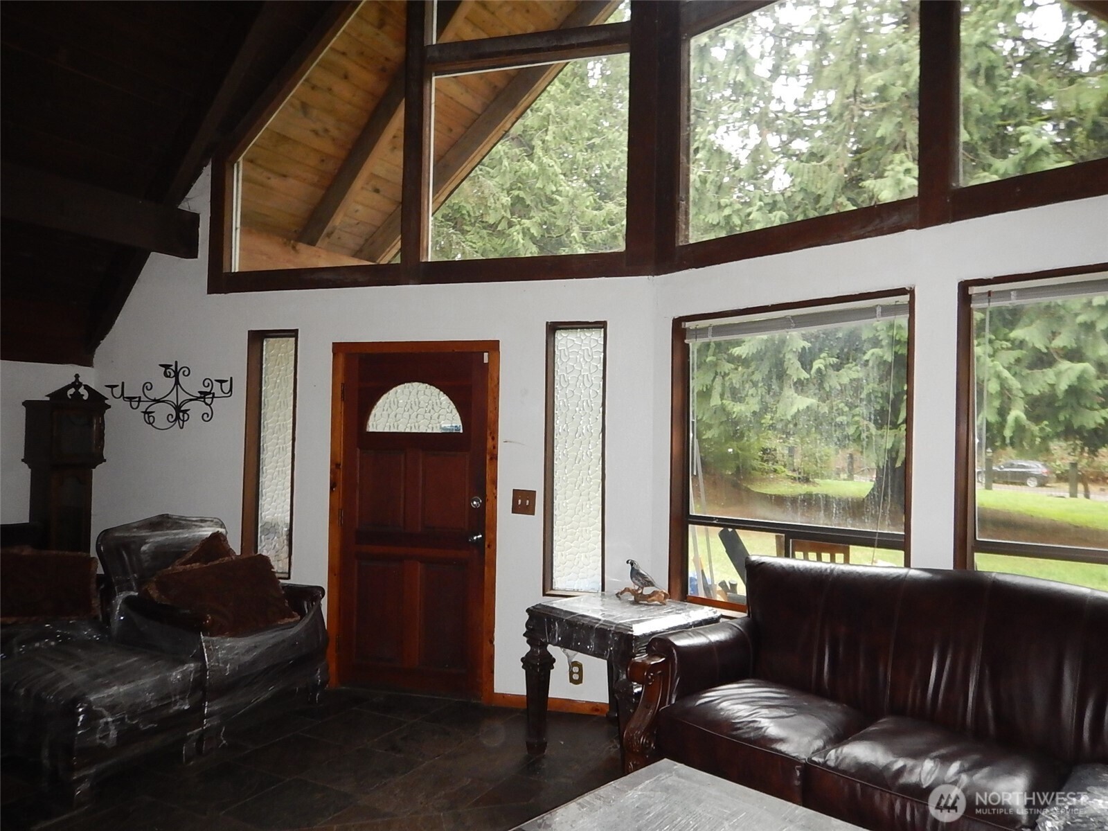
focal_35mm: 24
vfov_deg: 56.8
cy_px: 416
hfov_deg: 71.6
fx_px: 768
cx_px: 554
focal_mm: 4.3
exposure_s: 1/30
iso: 360
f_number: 2.8
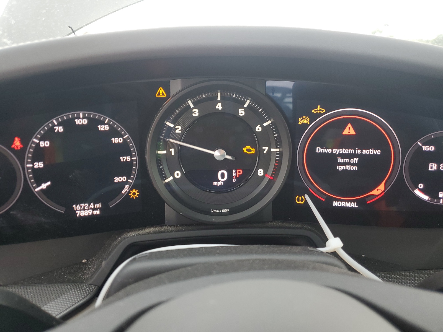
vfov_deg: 53.1
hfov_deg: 67.3
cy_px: 166
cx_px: 222
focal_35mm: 26
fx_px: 333
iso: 56
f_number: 1.5
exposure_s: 1/60.2
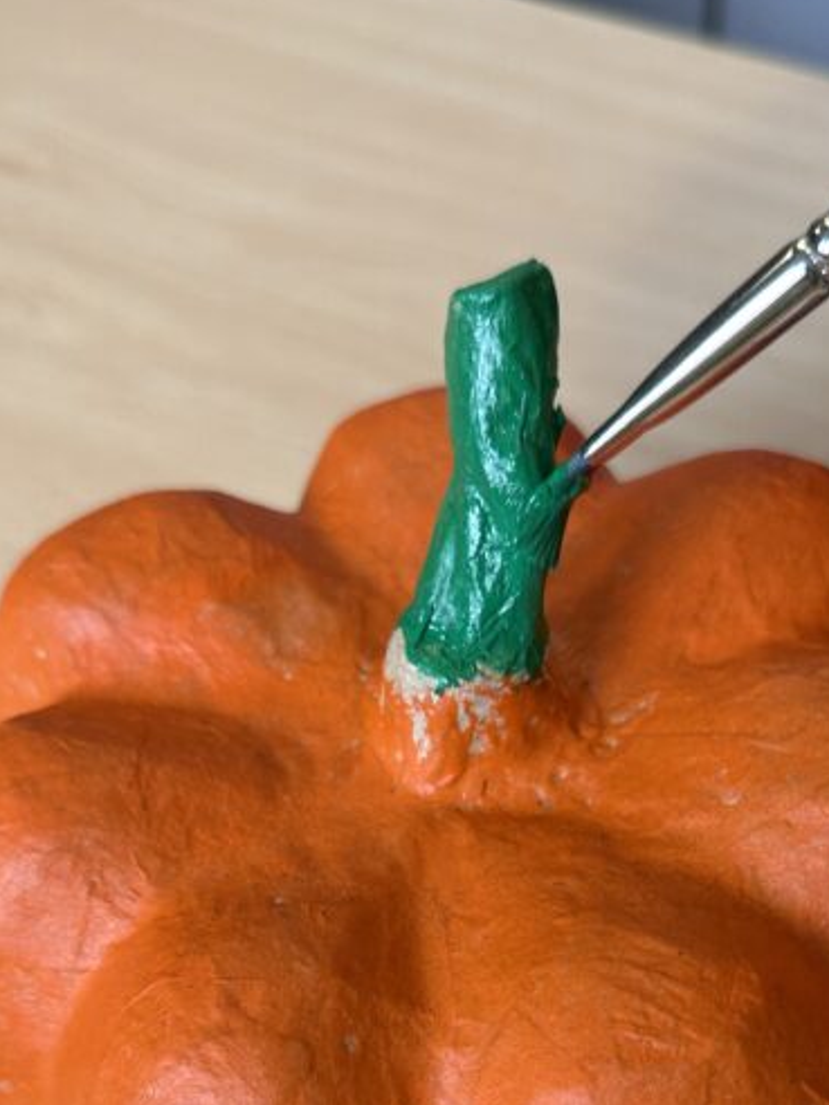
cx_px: 535
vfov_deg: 36.3
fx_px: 1597
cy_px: 955
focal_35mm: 50
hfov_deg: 29.0
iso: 64
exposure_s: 1/100
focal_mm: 6.86
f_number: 1.78
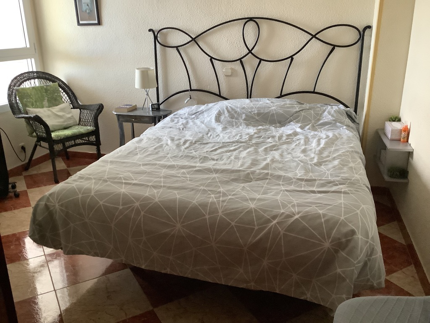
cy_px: 162
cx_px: 215
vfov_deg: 45.4
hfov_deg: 58.4
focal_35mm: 31
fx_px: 385
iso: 400
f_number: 2.4
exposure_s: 1/60
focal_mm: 3.3
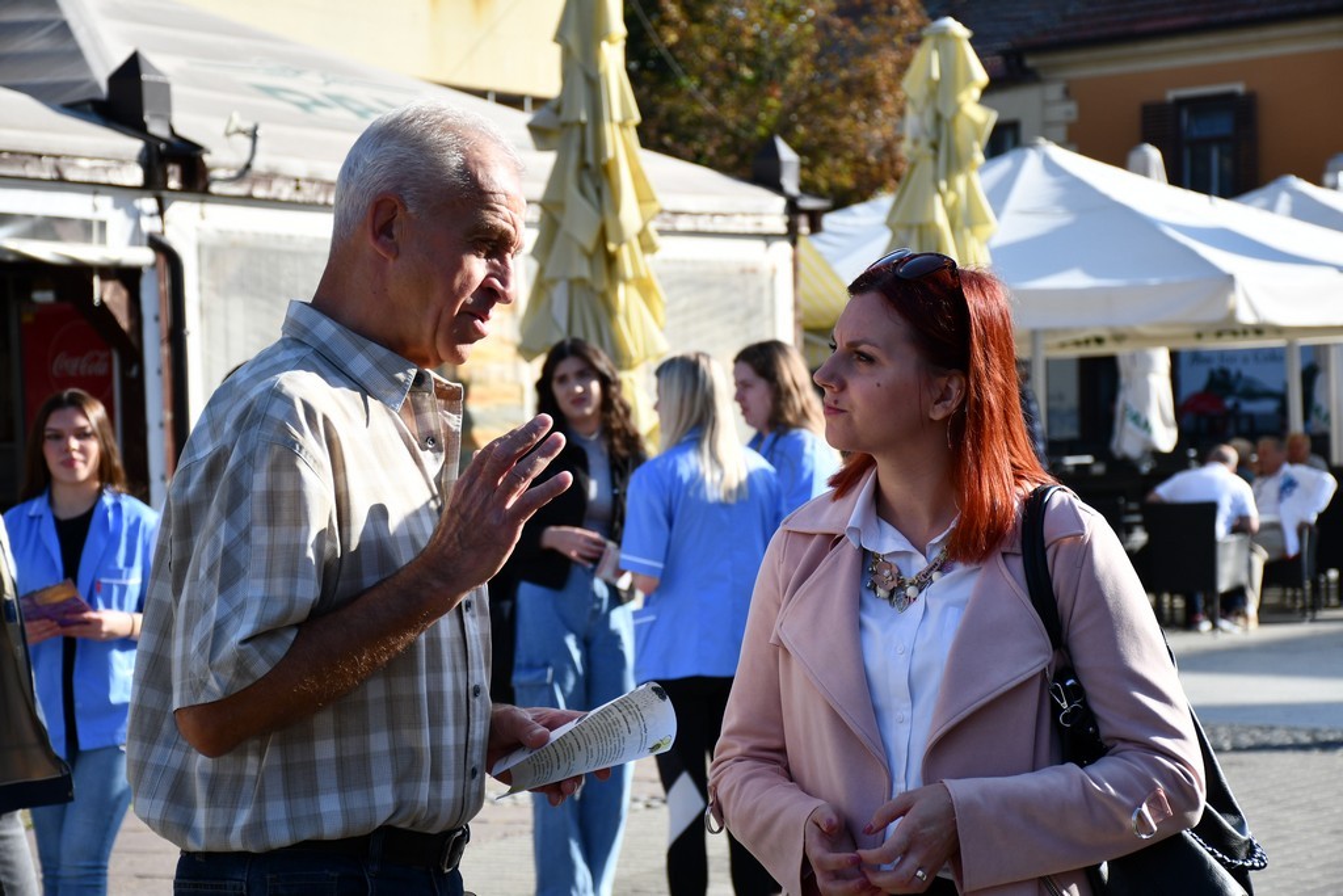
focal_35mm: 93
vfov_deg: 14.7
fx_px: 3470
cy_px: 448
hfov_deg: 21.9
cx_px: 672
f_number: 5.6
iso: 200
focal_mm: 62
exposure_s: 1/500
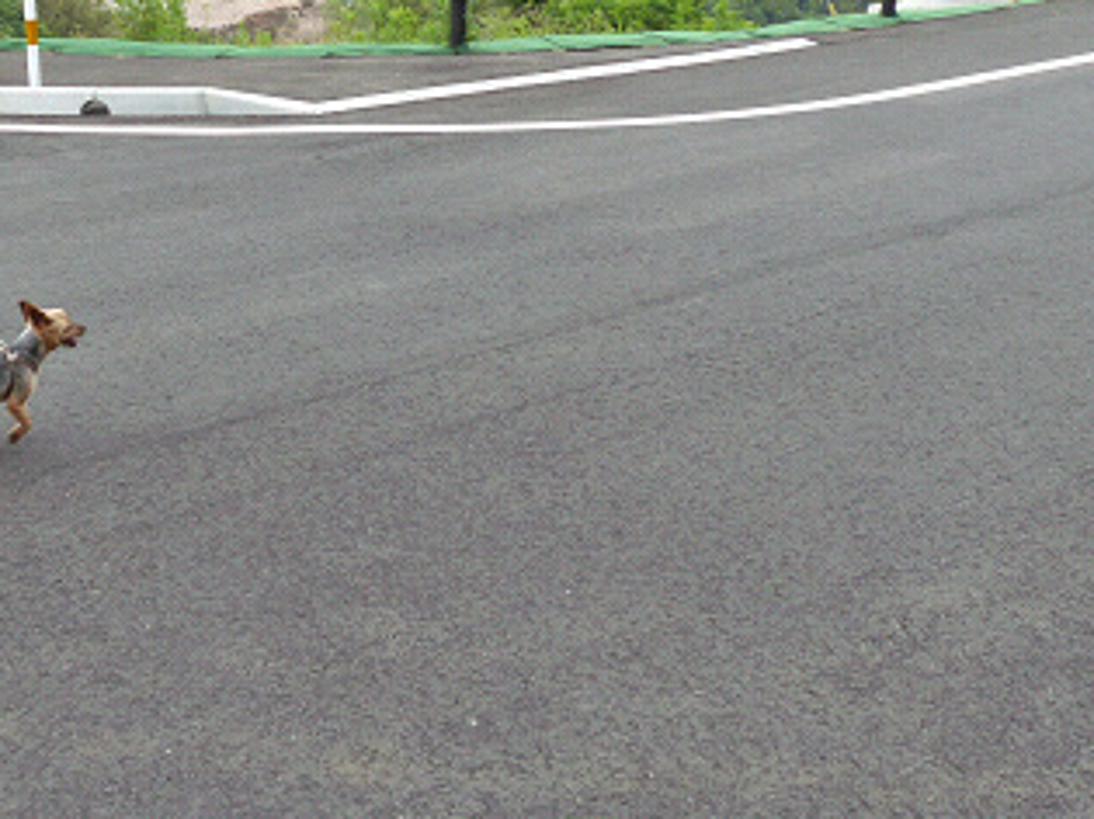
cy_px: 238
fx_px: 1327
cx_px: 287
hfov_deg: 43.5
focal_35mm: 42
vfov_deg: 33.8
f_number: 4
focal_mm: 4.5
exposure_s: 1/250
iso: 160
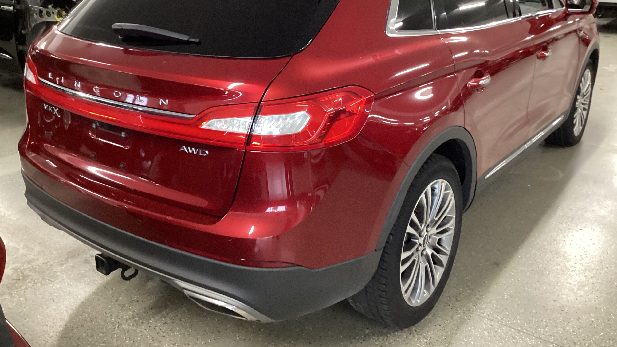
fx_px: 556
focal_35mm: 34
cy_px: 124
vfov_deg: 34.4
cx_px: 308
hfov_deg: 58.0
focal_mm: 3.3
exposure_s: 1/30
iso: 400
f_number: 2.4
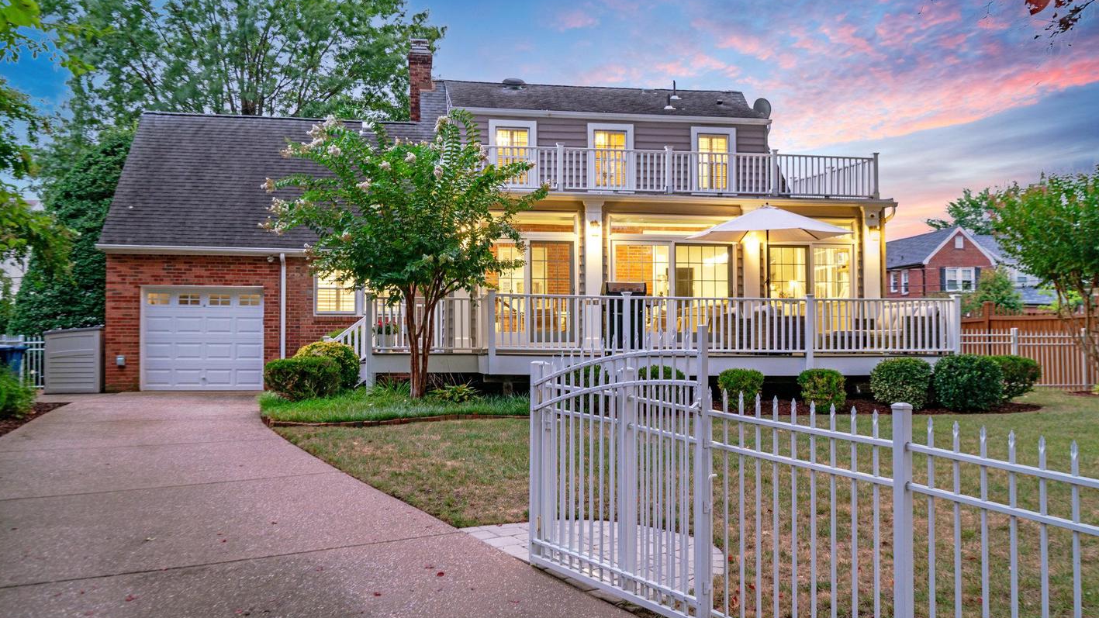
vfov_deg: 35.6
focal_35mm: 33
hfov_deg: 59.5
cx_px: 552
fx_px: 962
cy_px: 291
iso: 250
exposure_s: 1/1.25
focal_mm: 31
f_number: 8
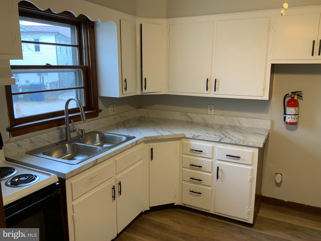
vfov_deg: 48.2
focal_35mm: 29
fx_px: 269
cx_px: 160
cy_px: 120
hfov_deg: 61.7
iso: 64
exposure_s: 1/60
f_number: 1.8
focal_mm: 3
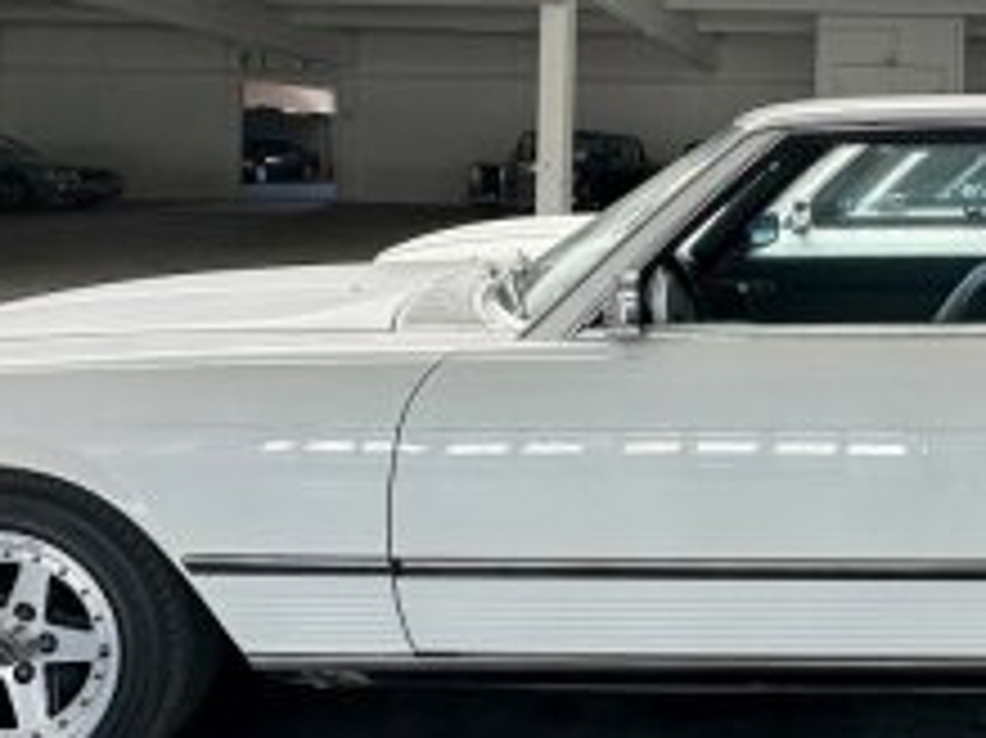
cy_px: 166
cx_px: 914
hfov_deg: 41.6
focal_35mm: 41
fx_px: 1167
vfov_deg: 34.2
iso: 40
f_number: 2.2
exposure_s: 1/99
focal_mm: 2.22
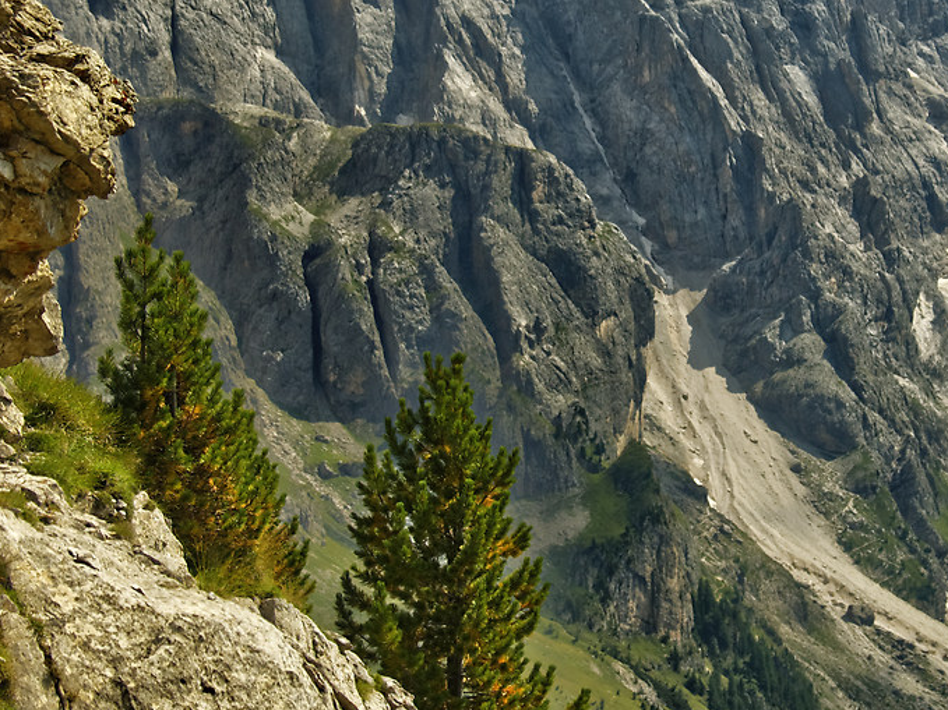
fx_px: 3258
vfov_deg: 12.4
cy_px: 201
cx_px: 665
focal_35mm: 119
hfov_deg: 16.5
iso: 100
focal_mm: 35
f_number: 4
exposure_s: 1/2000
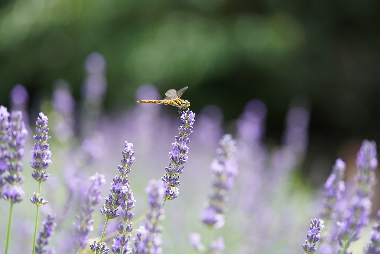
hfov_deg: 18.6
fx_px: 1161
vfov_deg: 12.5
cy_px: 127
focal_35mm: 110
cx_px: 190
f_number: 3.5
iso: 200
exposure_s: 1/500
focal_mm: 110
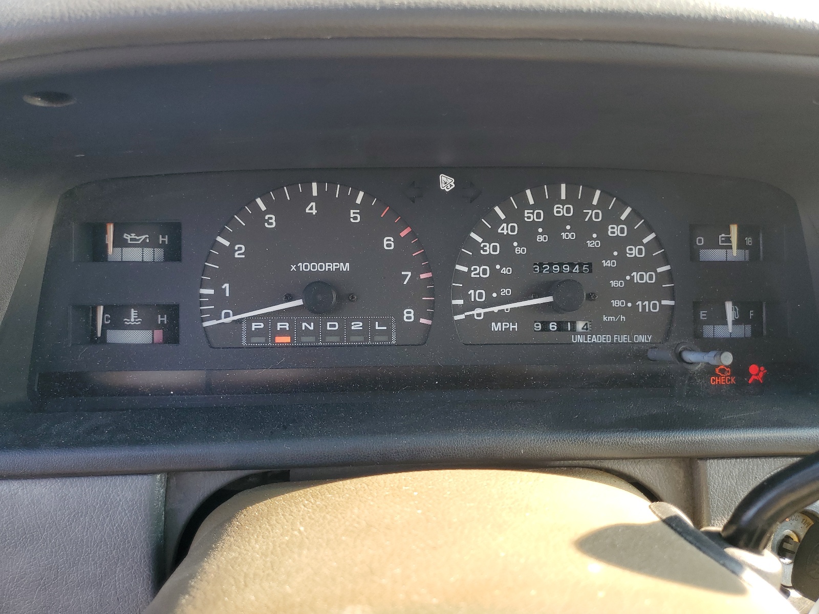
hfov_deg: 67.3
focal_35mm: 26
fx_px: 615
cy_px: 307
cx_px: 410
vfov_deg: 53.1
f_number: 1.5
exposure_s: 1/120
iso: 51
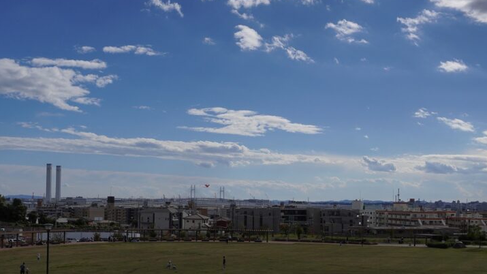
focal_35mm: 45
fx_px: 581
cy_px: 191
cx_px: 206
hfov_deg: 45.3
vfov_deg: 26.3
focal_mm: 20
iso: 200
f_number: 6.3
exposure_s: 1/4000
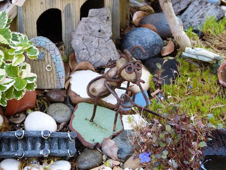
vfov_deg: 9.9
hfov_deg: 13.2
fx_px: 979
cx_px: 113
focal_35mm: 150
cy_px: 85
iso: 400
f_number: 3.7
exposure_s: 1/60
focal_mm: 26.8
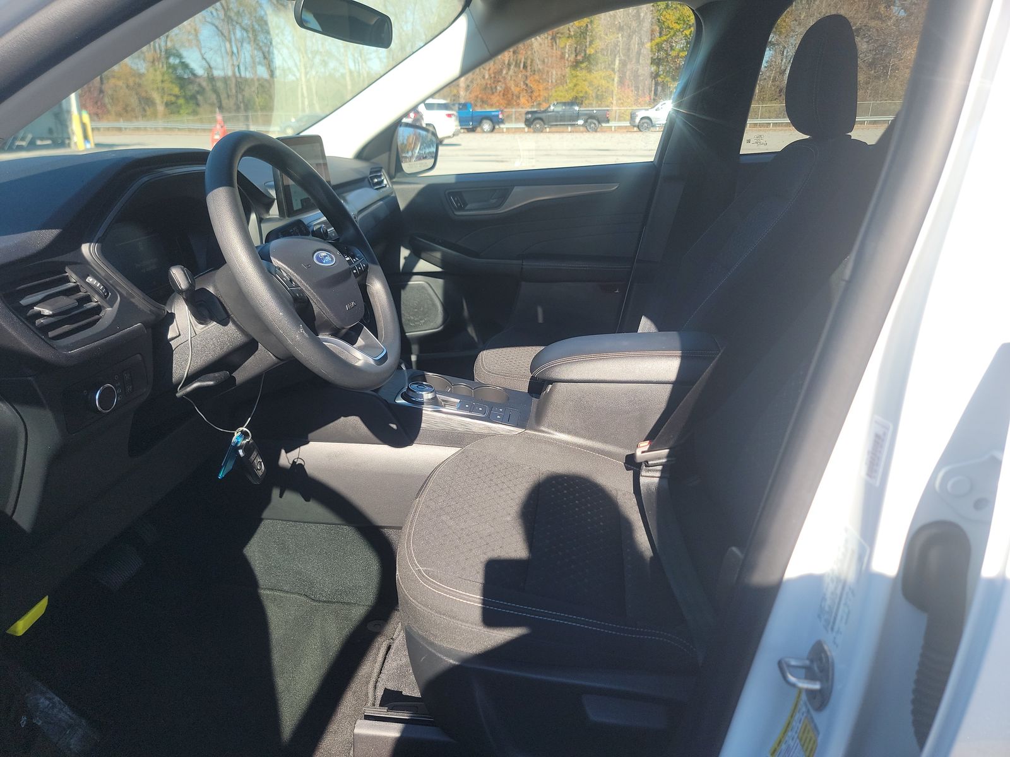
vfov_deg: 56.8
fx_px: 700
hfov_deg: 71.6
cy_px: 378
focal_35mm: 24
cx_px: 505
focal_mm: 6.7
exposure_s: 1/235
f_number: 1.8
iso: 50
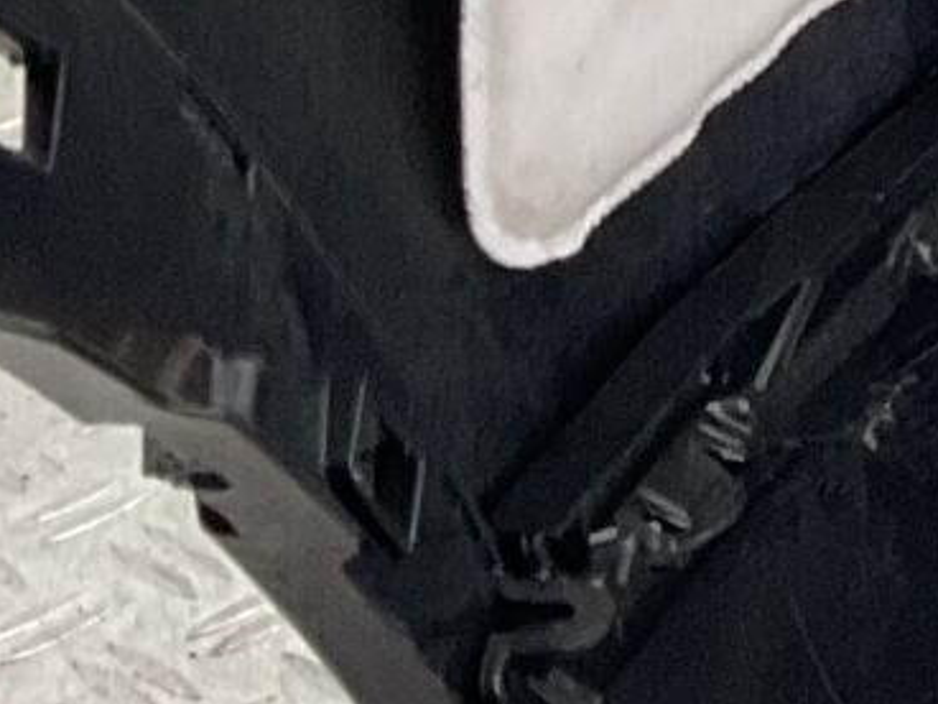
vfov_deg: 7.3
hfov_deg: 8.7
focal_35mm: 202
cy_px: -232
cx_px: 2462
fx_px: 5474
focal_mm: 3
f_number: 1.8
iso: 40
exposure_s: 1/100
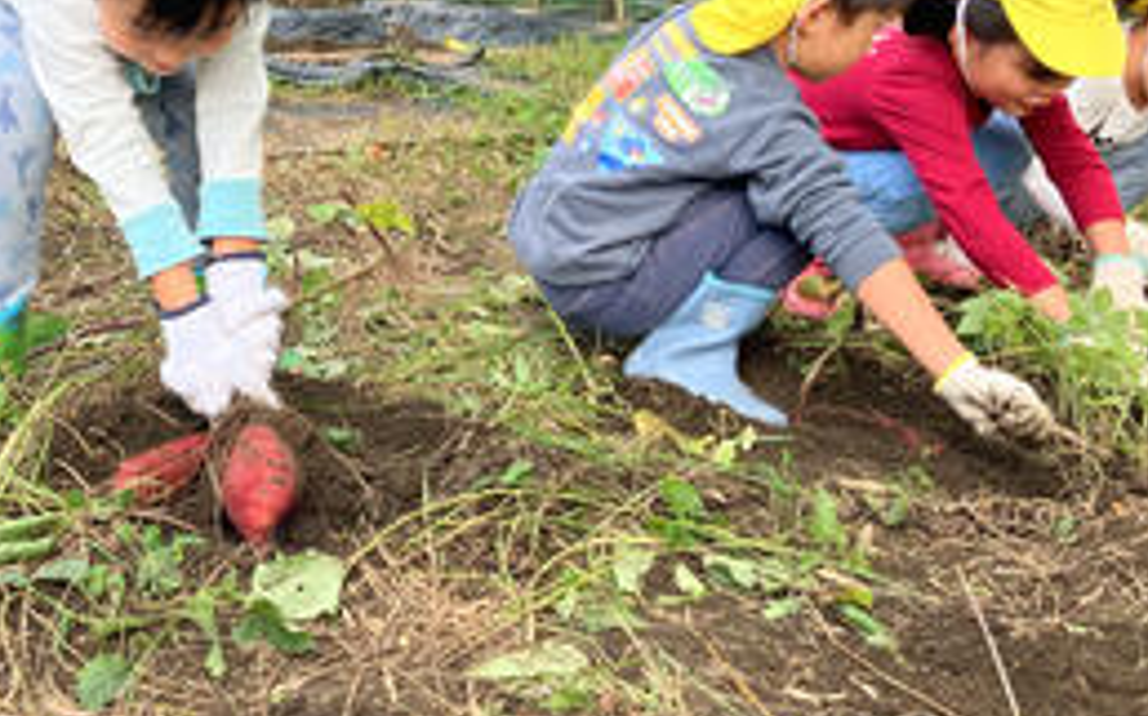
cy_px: 160
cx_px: 267
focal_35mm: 46
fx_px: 1439
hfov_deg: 42.0
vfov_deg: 27.5
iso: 32
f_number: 1.8
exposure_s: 1/552
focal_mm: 3.99
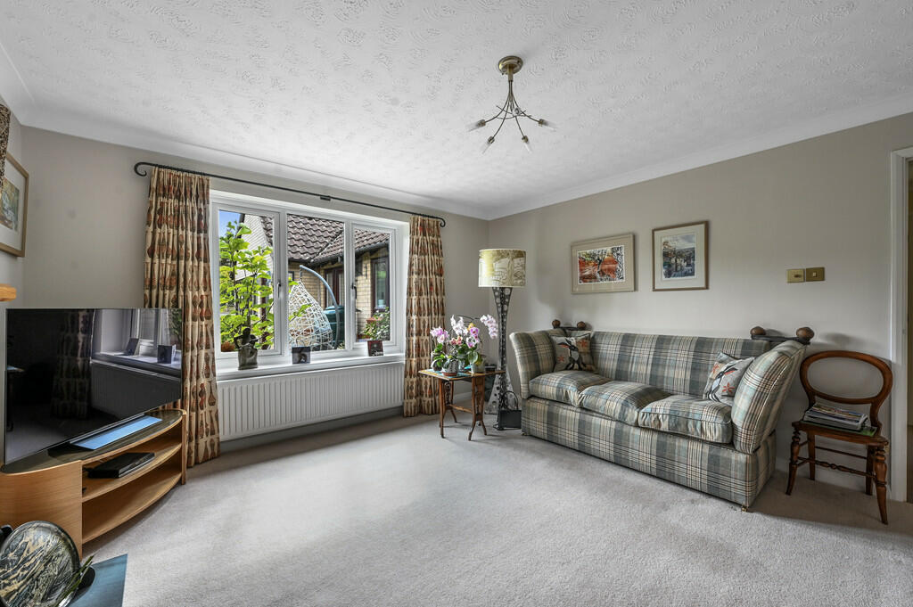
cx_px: 456
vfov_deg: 81.1
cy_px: 304
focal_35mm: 14
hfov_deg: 104.3
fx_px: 355
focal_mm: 14
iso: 400
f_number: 8
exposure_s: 1/1.25
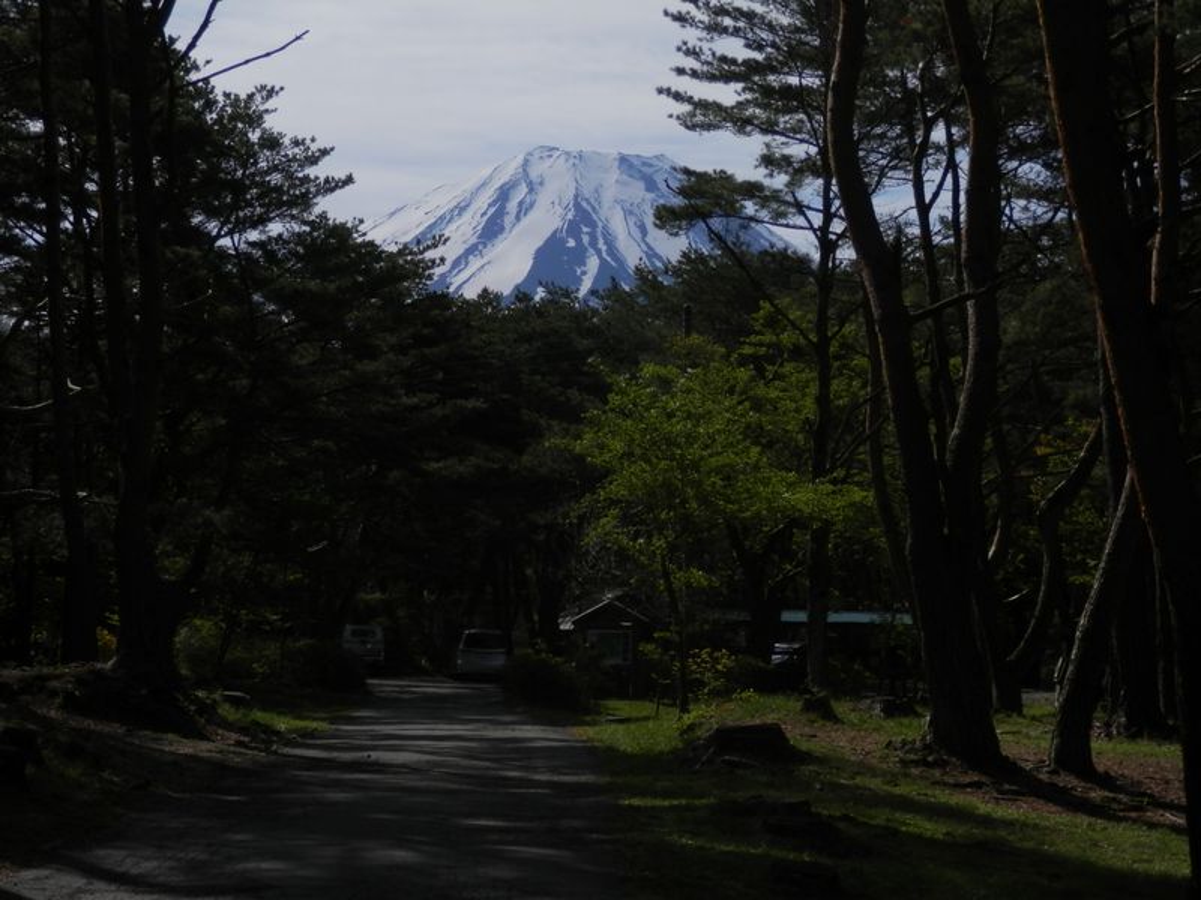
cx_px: 600
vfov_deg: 18.4
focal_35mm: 80
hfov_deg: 24.4
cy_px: 450
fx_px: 2776
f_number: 13.1
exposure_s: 1/160
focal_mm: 14.4
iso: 80
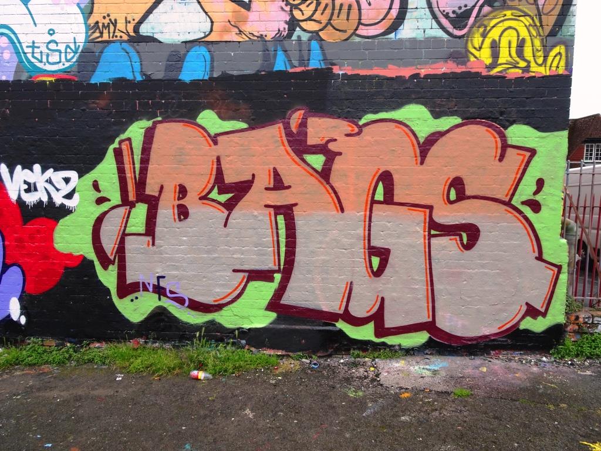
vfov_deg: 56.8
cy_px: 226
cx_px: 300
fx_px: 417
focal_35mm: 24
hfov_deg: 71.6
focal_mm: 4.1
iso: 80
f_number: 3.5
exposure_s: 1/400
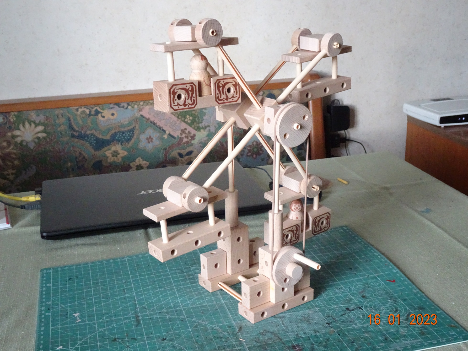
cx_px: 234
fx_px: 595
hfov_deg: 42.9
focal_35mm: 44
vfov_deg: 32.9
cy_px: 176
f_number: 4.5
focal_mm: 7.58
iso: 1600
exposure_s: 1/50
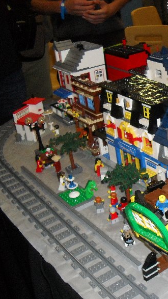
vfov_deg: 39.9
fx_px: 412
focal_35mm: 52
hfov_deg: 21.6
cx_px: 196
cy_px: 152
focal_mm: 6.3
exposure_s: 1/45
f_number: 3.2
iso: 200
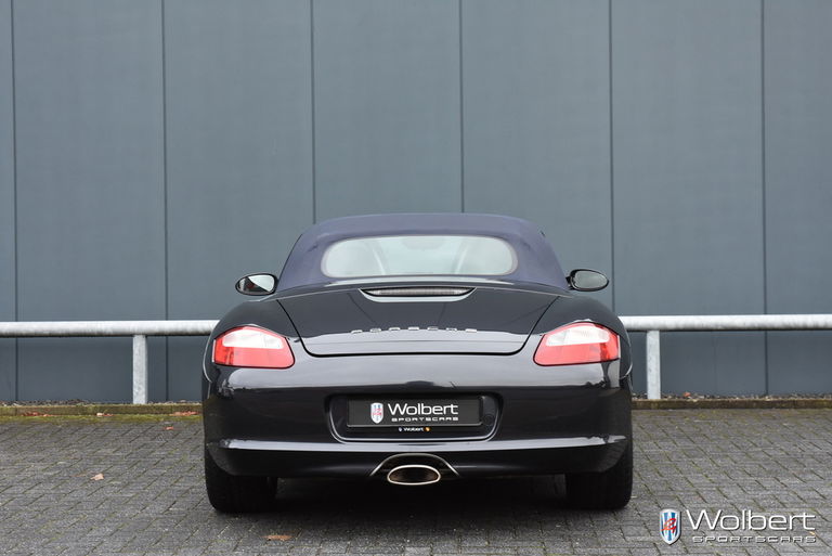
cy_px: 278
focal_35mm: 72
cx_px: 416
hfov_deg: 28.1
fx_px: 1665
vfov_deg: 19.0
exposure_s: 1/160
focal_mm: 48
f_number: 6.3
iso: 800
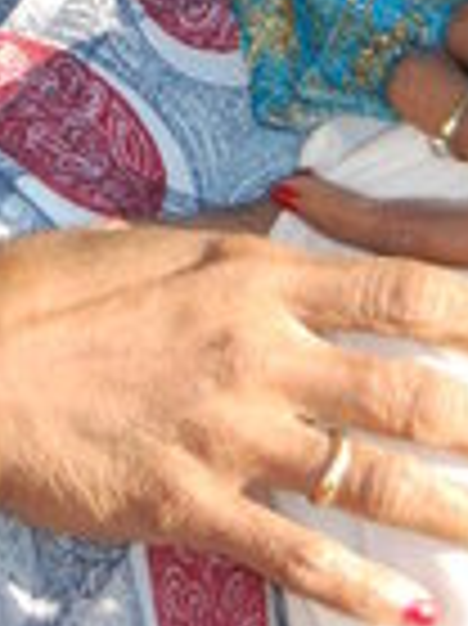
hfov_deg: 5.0
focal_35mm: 299
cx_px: 148
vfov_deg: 6.6
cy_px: -194
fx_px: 5402
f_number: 5.3
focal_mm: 45
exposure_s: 1/320
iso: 400
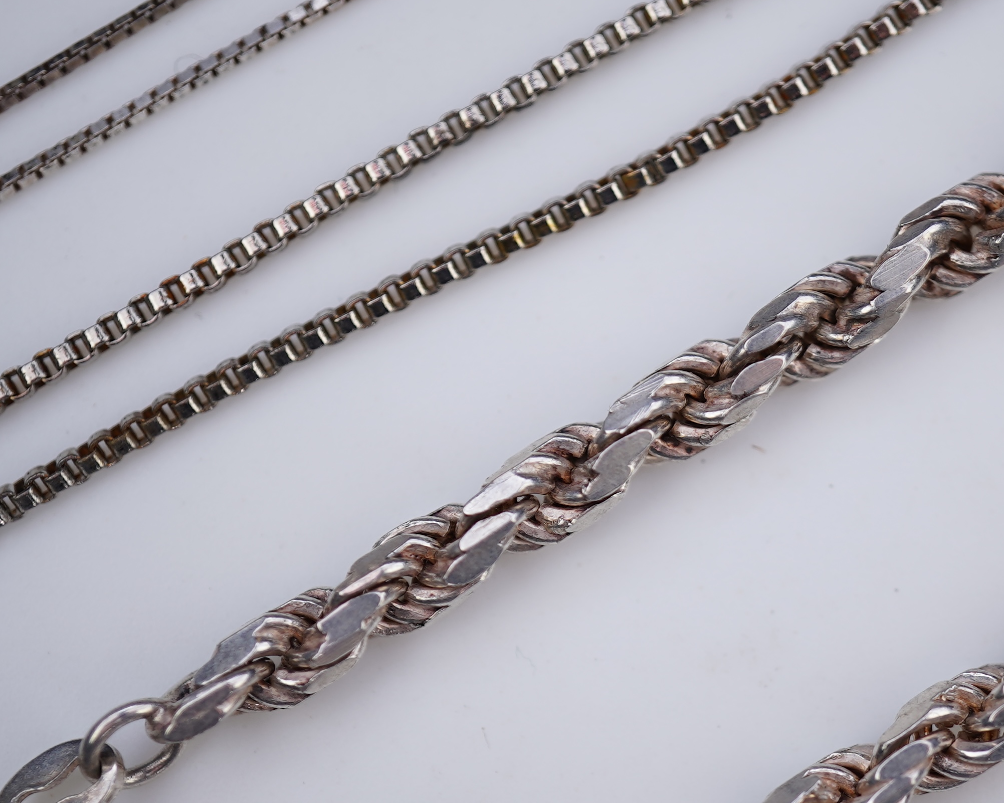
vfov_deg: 18.5
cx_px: 673
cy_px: 434
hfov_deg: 22.9
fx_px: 2466
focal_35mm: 83
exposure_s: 1/60
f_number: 4.5
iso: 100
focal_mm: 30
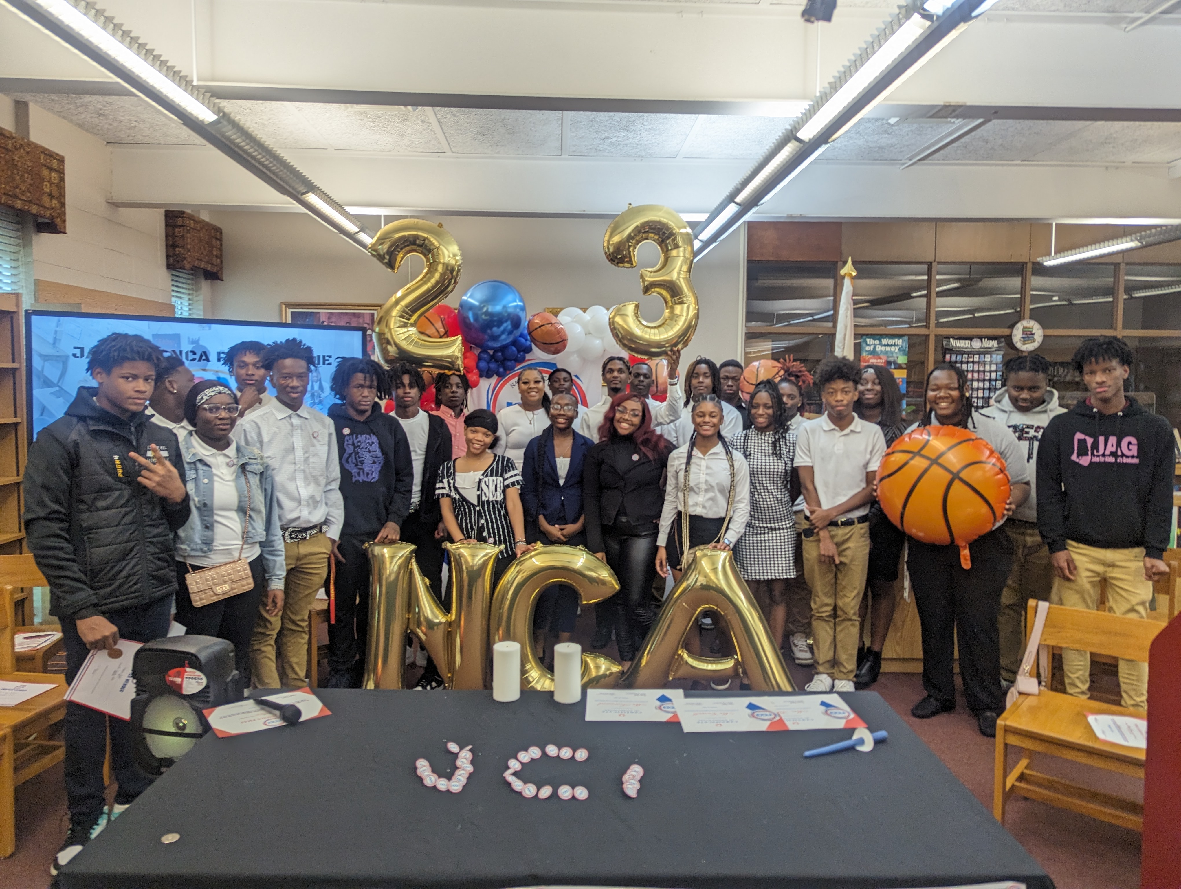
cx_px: 590
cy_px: 444
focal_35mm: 24
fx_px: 820
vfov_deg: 56.9
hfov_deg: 71.5
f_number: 1.85
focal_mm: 6.81
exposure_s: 1/120
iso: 137
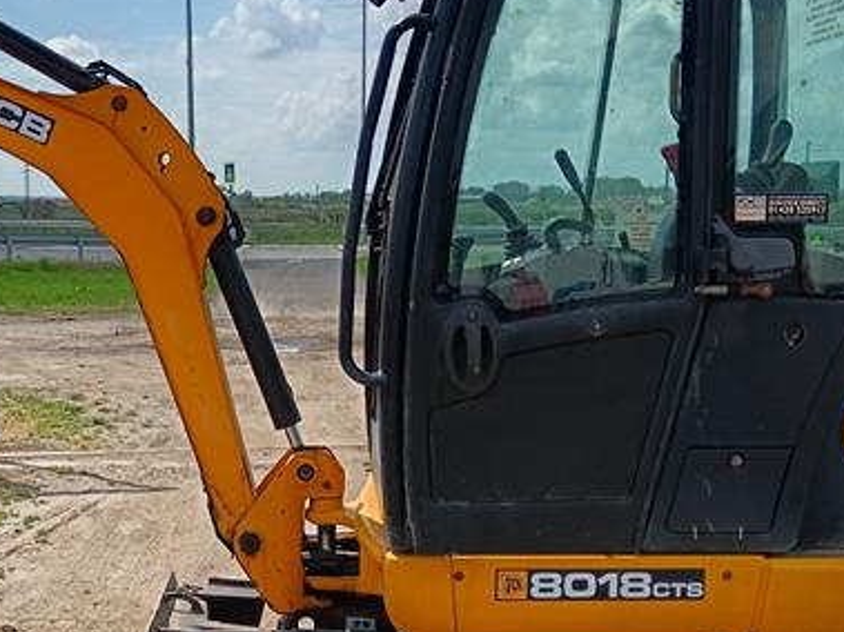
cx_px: 287
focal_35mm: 57
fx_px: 1389
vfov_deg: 25.6
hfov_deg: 33.5
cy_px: 403
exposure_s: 1/949
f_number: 1.9
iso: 105
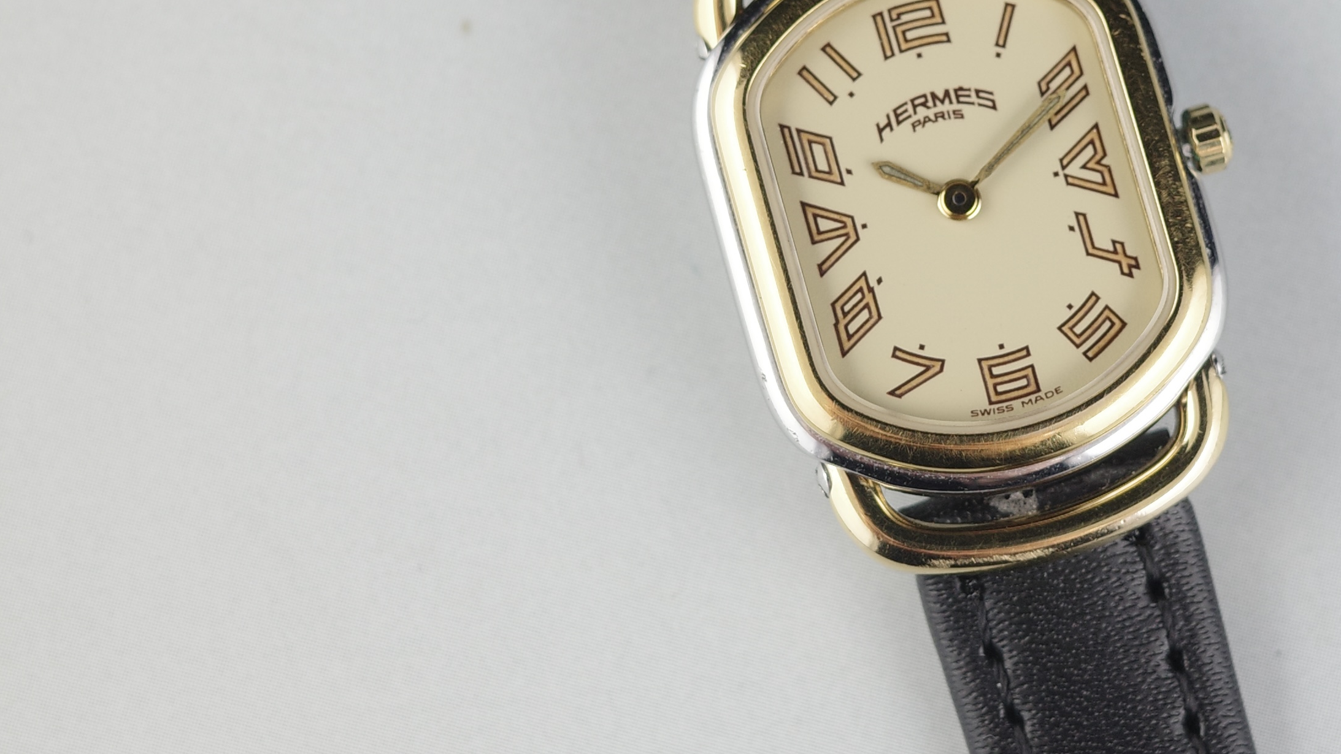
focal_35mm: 95
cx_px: 1006
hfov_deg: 22.2
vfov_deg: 12.7
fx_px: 3378
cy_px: 312
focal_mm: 26
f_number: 3.5
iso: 200
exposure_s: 1/160
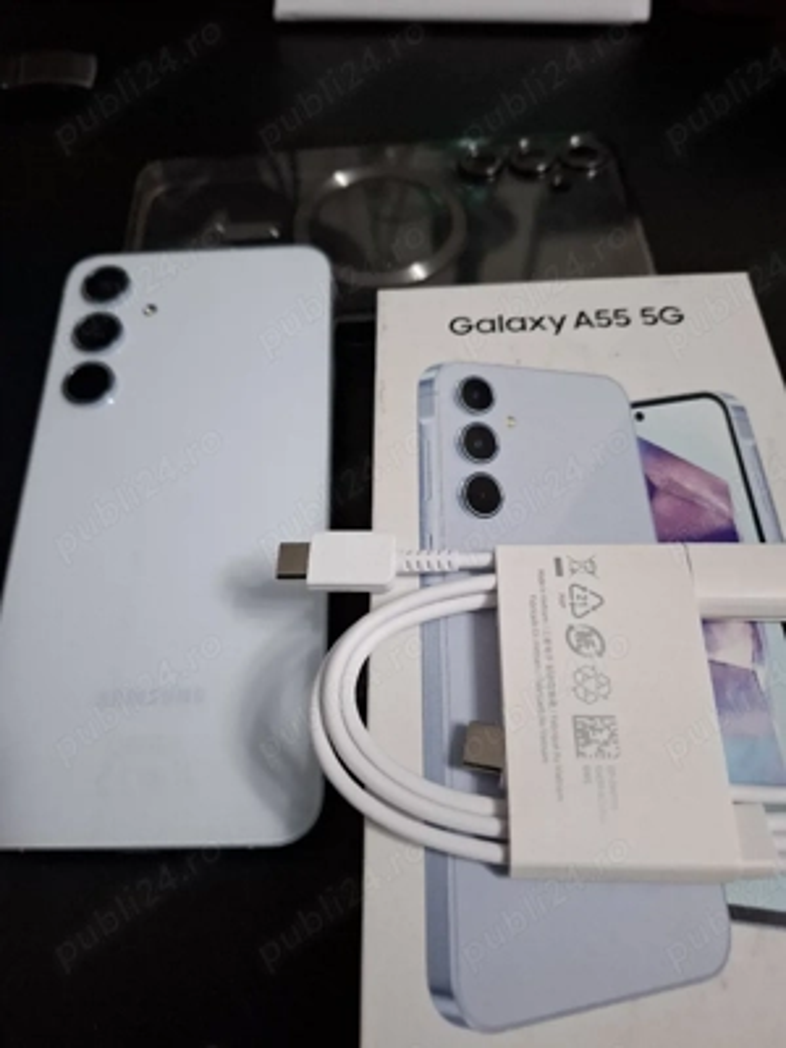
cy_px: 524
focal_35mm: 23
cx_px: 393
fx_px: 696
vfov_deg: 73.9
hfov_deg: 58.9
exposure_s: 1/50
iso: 250
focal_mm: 5.54
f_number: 1.8
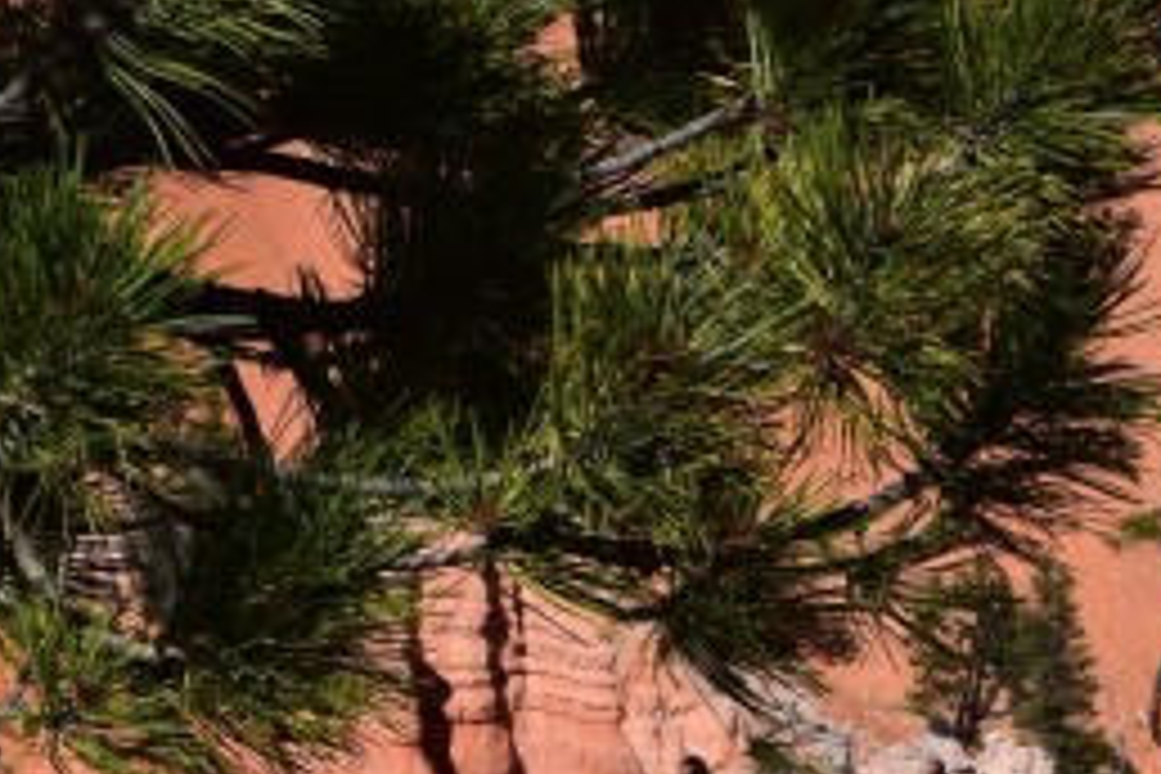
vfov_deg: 4.2
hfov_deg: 6.2
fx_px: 10642
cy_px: 936
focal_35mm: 330
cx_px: 1890
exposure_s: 1/500
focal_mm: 42
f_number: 11
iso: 200
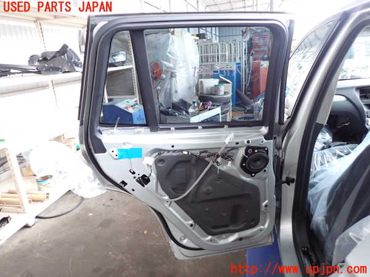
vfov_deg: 54.9
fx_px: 267
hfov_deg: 69.4
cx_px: 185
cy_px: 138
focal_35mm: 25
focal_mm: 4.5
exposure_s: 1/30
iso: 250
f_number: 2
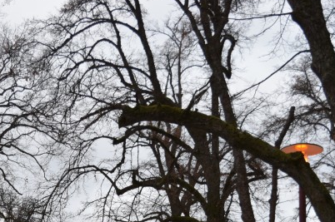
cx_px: 99
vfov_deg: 12.9
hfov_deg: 19.7
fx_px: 960
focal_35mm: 103
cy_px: 271
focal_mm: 27
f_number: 4
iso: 720
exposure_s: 1/60
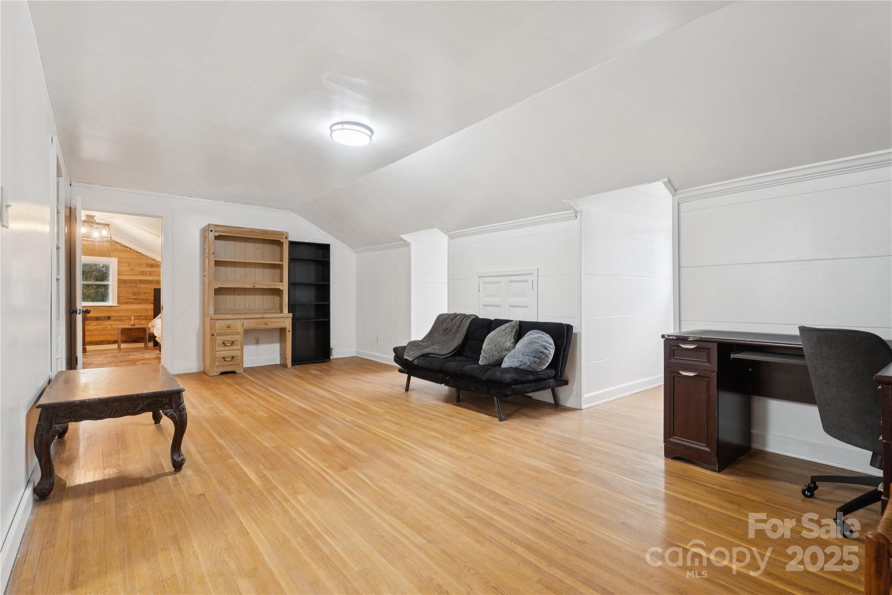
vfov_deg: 70.4
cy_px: 298
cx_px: 446
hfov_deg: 93.3
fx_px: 421
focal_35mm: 17
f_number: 8
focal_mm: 17
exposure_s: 1/4
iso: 400
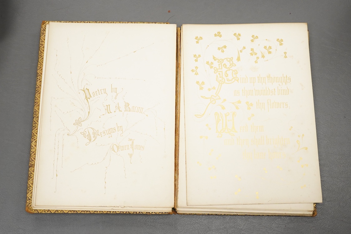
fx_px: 439
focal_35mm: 45
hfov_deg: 43.6
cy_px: 117
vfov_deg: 29.9
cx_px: 176
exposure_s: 1/640
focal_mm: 30
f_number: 3.5
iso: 2500
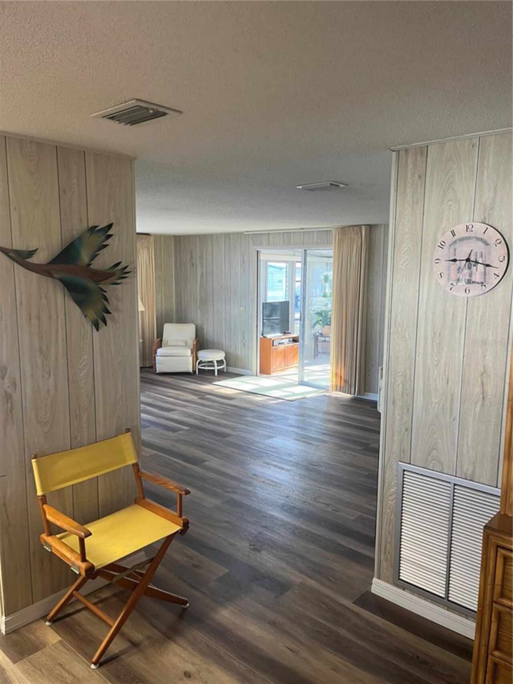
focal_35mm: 26
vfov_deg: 67.3
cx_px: 256
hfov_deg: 53.1
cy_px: 342
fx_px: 514
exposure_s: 1/60
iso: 80
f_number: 1.6
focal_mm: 5.1
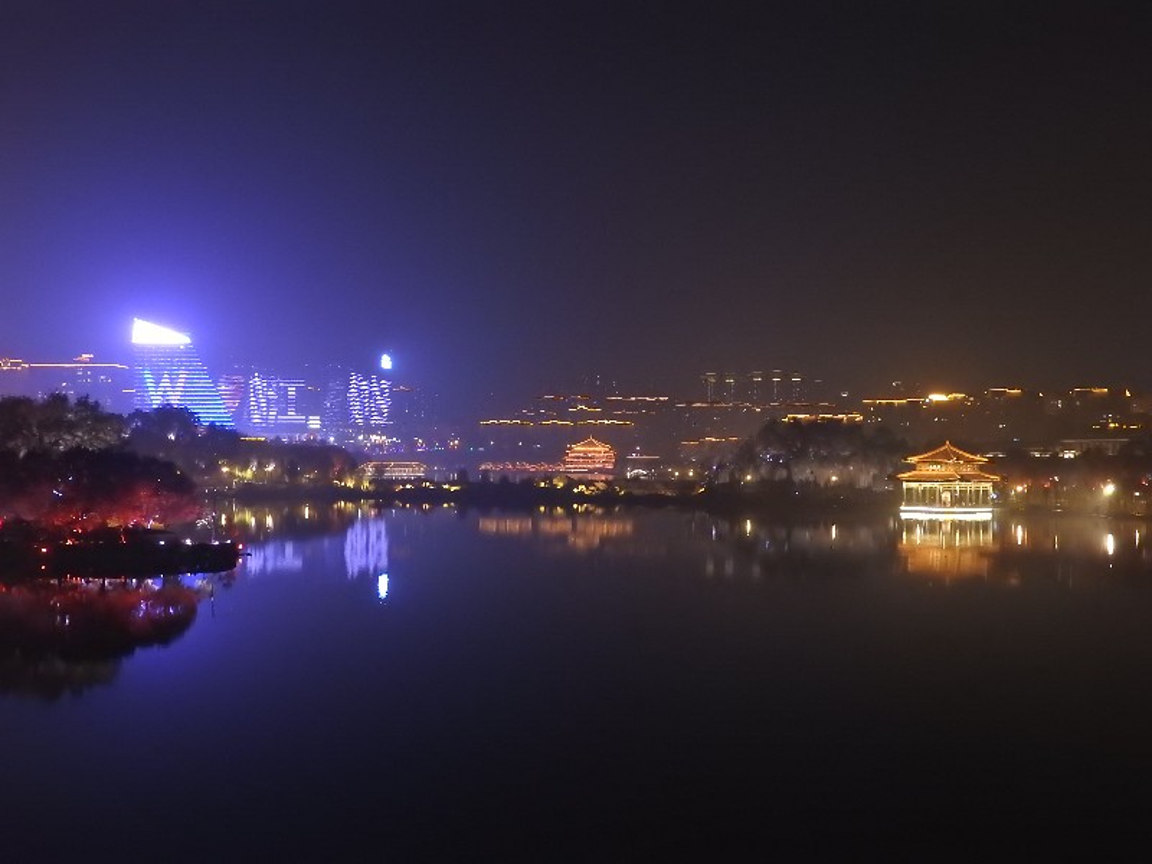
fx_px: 1165
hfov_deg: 52.6
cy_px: 432
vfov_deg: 40.7
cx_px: 576
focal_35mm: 35
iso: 1600
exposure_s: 1/15
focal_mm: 6.3
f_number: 3.8
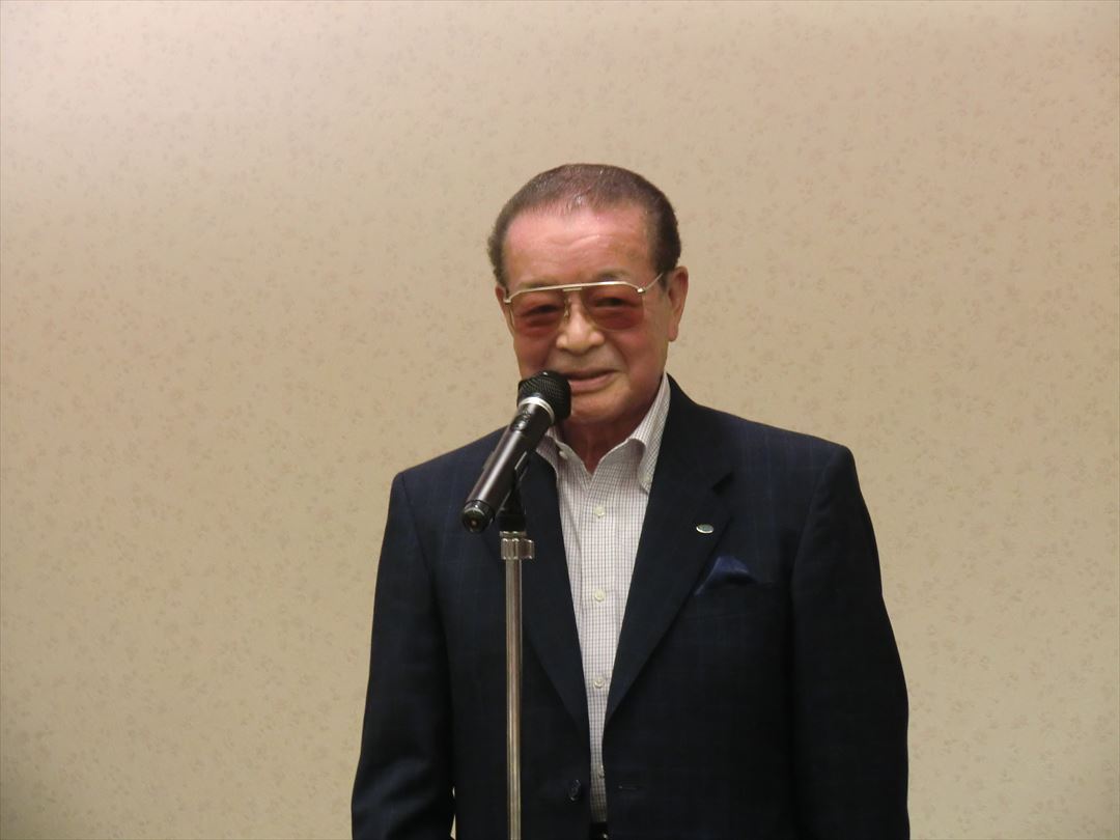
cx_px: 560
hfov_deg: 16.0
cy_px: 420
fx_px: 3980
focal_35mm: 123
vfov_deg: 12.0
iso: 400
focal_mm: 22
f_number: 5.2
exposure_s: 1/20
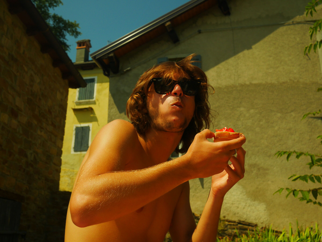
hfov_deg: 46.8
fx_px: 372
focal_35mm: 40
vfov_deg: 36.0
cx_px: 161
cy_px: 121
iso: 200
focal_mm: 20
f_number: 6.3
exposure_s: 1/1300
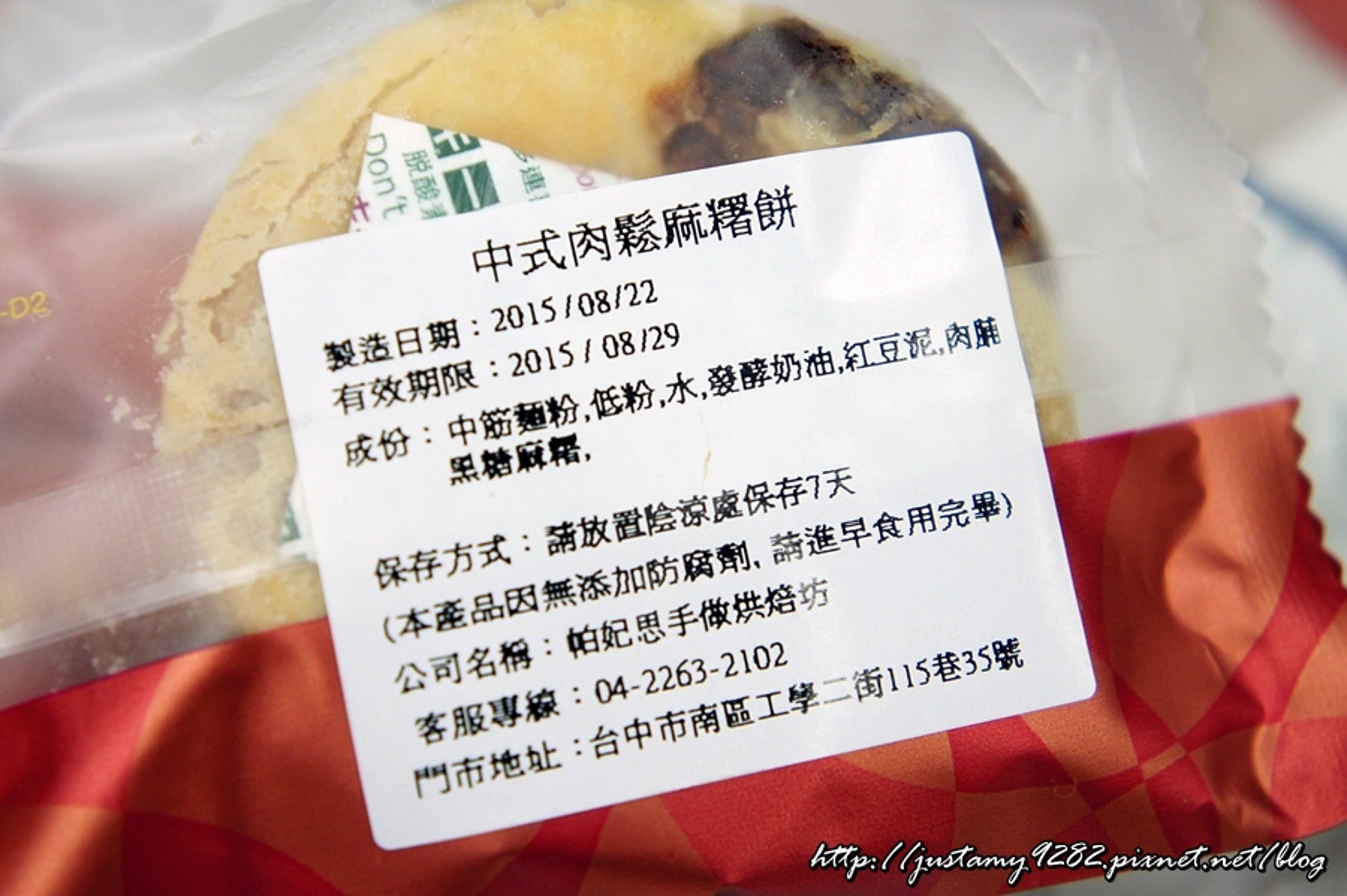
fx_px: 2356
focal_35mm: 63
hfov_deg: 31.9
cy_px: 448
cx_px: 674
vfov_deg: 21.5
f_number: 5
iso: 500
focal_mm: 42
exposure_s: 1/80
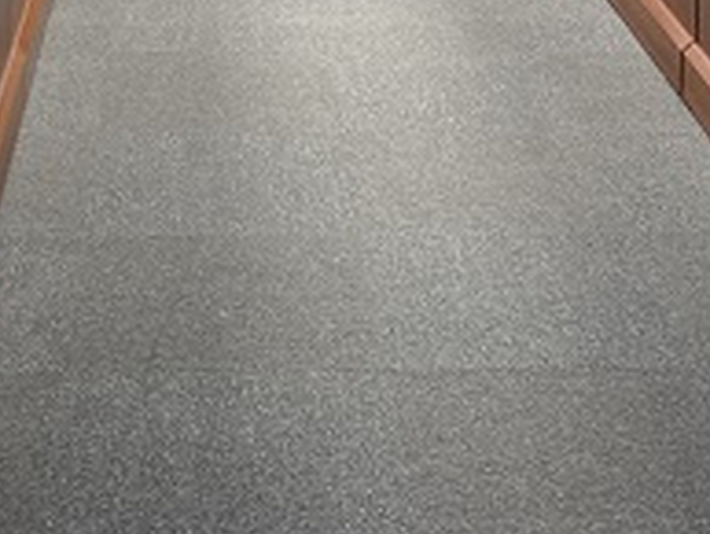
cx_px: 243
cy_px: -287
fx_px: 1909
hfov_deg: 21.0
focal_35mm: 93
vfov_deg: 14.7
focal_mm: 3.99
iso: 64
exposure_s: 1/60
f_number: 1.8
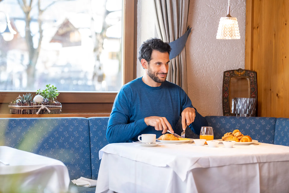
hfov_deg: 22.1
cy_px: 96
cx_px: 144
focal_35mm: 92
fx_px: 738
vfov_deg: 14.9
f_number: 3.2
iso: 1000
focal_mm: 92
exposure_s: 1/125
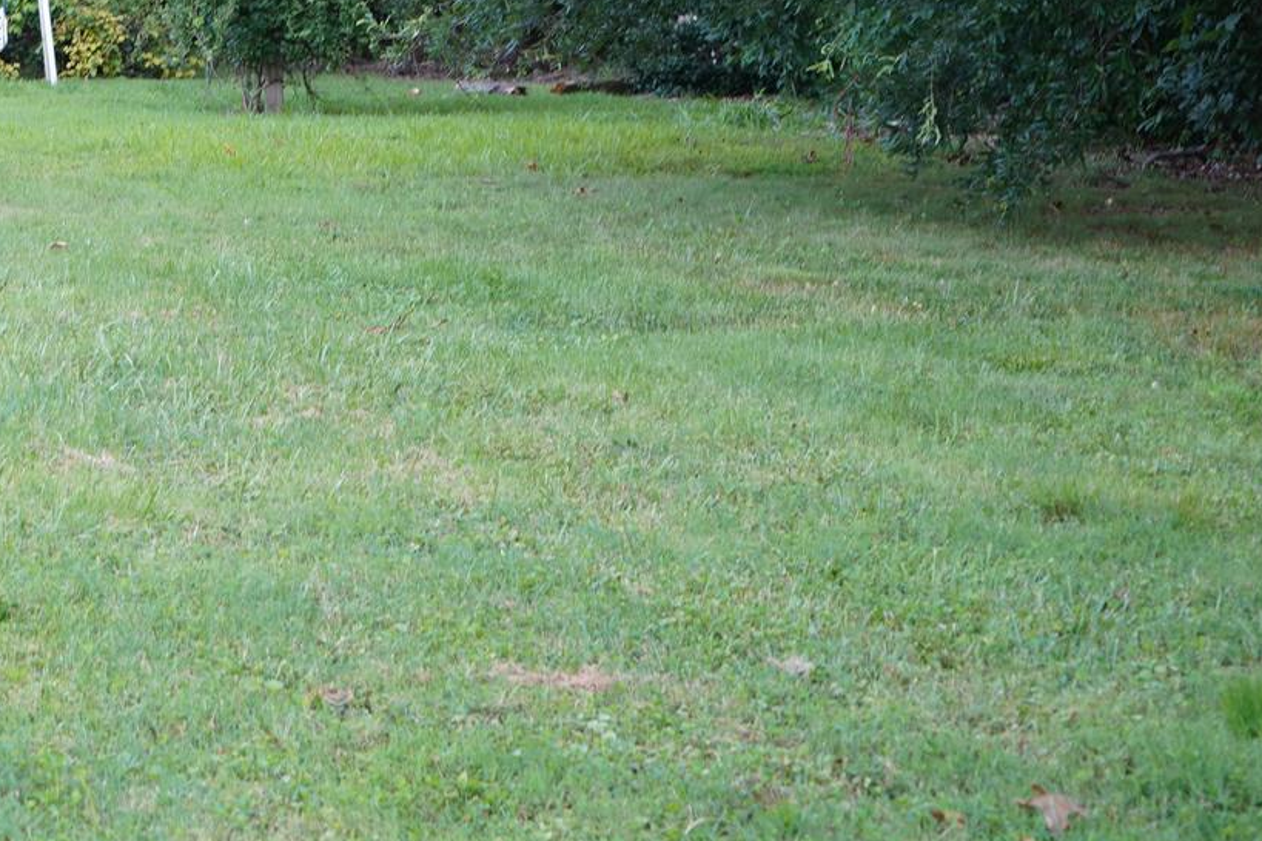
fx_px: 3681
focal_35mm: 105
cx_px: -177
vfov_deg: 12.7
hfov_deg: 18.6
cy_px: -141
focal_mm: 42
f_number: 4.5
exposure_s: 1/50
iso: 160
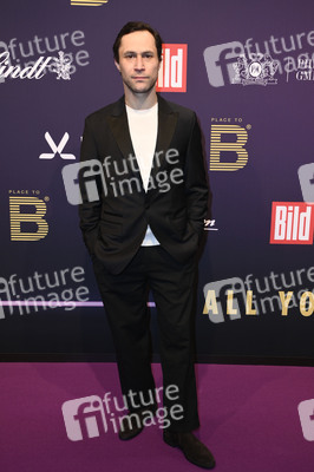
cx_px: 157
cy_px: 236
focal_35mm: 45
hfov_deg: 29.8
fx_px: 590
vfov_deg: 43.6
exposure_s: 1/200
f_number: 6.3
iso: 500
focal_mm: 45
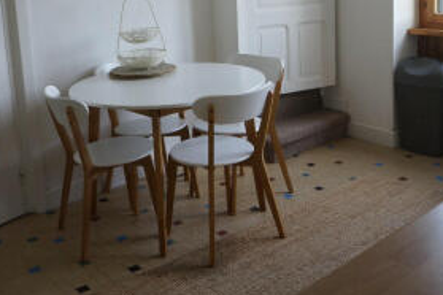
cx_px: 208
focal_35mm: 46
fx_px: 566
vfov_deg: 28.6
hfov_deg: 42.7
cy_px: 59
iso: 200
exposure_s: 1/80
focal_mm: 18
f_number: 4
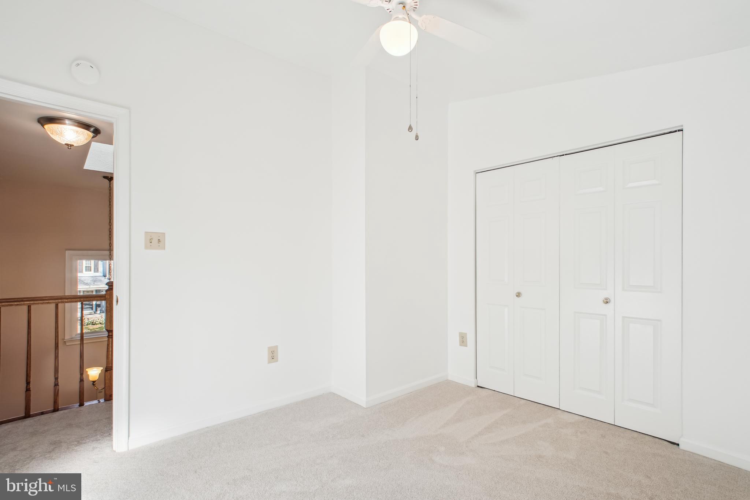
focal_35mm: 16
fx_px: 344
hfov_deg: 95.0
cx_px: 375
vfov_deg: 72.0
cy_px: 250
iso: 100
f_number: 8
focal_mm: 11
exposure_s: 1/40
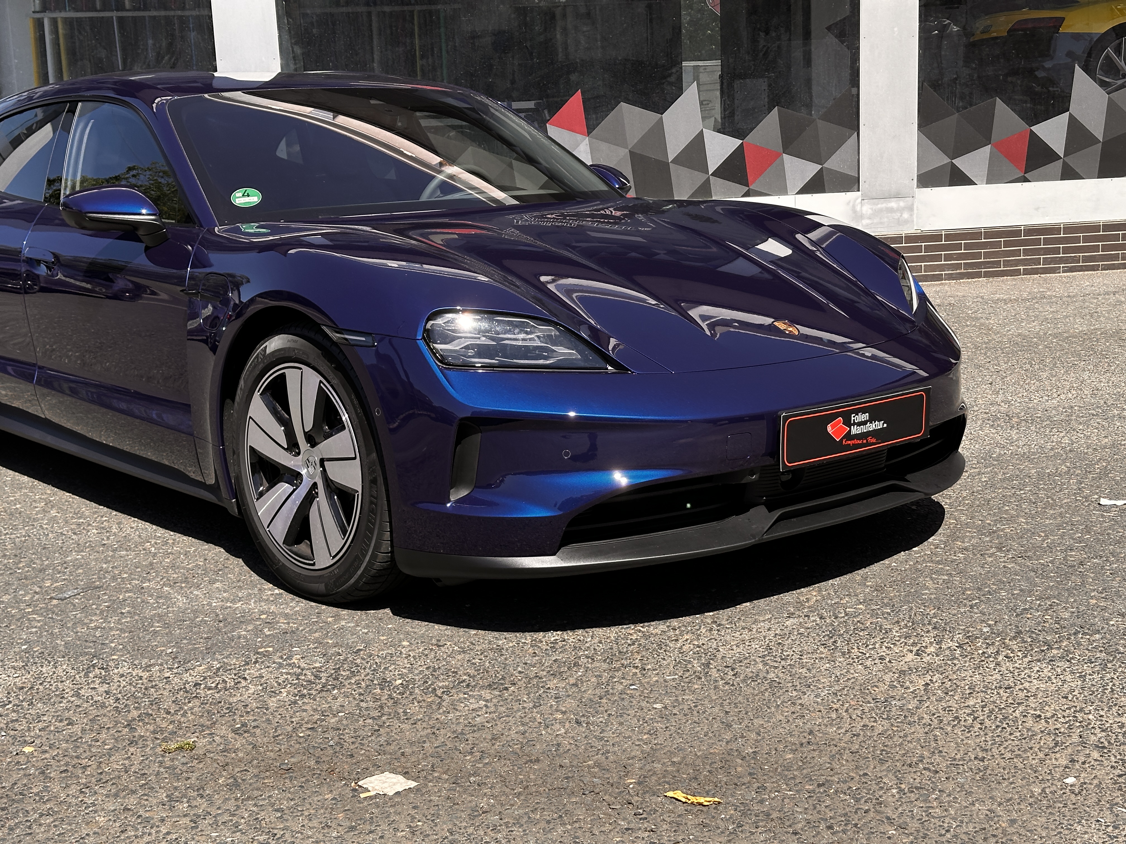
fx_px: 1561
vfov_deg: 30.3
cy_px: 422
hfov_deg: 39.7
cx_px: 563
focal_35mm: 48
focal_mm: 6.86
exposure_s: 1/1783
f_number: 1.78
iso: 64
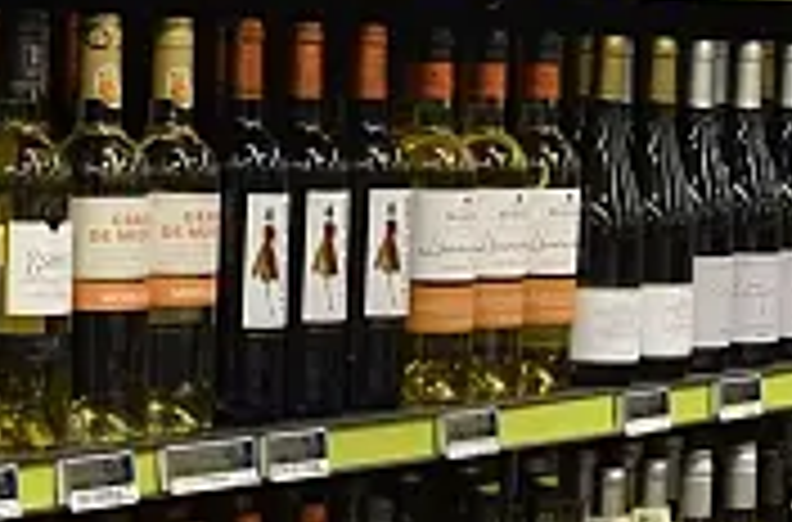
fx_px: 3595
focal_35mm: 164
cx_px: 738
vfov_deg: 8.3
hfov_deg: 12.5
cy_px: 338
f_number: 4.5
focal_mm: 24
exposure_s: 1/80
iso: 400
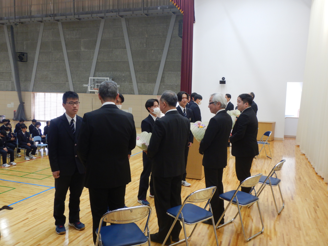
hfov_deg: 58.4
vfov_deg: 45.4
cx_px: 164
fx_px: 294
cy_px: 123
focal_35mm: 31
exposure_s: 1/30
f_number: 4.2
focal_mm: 5.6
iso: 280
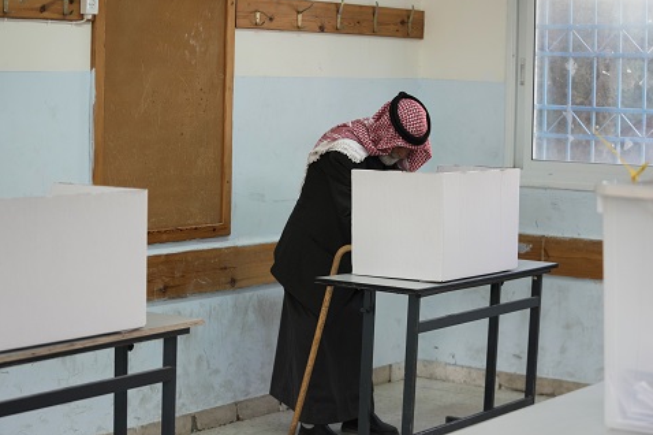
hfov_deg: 24.8
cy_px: 233
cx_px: 336
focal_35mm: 82
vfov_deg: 16.6
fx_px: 1486
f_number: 2.8
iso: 400
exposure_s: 1/250
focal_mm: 70
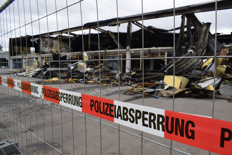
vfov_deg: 48.0
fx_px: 174
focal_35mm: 27
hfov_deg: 67.4
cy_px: 78
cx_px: 116
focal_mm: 18
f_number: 7.1
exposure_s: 1/200
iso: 400
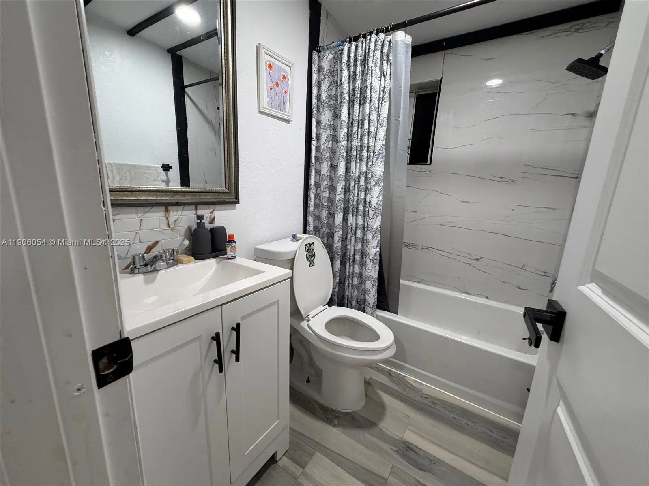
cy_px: 243
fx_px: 262
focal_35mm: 14
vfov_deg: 85.7
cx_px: 324
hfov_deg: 102.1
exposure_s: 1/60
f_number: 2.2
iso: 200
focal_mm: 2.22
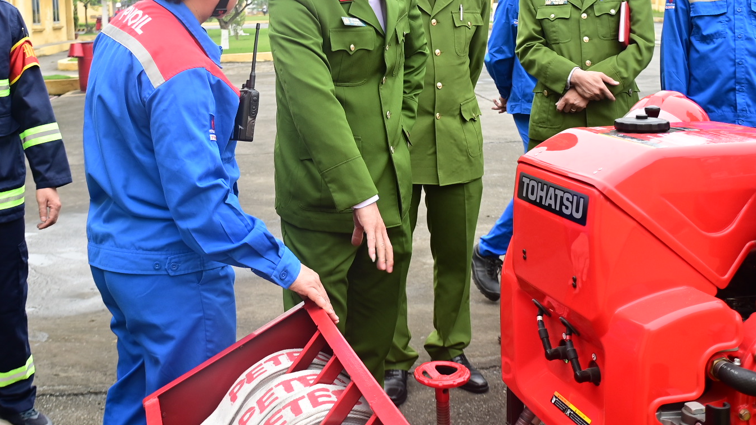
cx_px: 318
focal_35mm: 46
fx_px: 922
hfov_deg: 44.4
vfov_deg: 25.3
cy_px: 62
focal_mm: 20
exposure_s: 1/200
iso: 200
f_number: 3.5
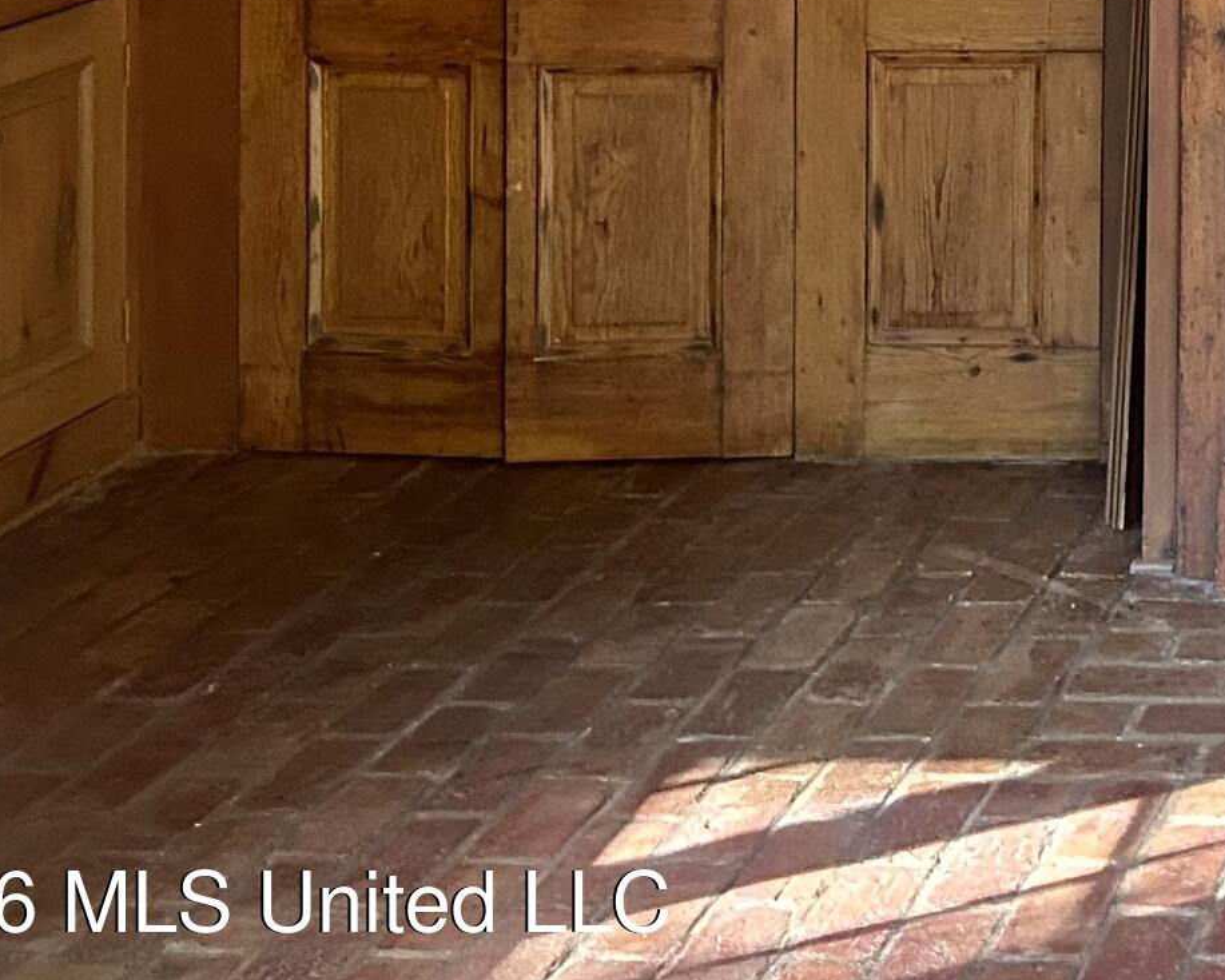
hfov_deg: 20.1
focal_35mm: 83
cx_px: 1785
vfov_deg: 16.9
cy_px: -462
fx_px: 3010
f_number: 1.5
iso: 250
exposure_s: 1/60
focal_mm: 5.7
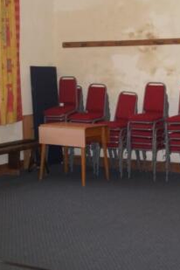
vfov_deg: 28.6
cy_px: 83
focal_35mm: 70
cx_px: 170
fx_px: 525
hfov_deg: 19.0
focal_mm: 22
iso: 640
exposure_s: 1/160
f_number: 4
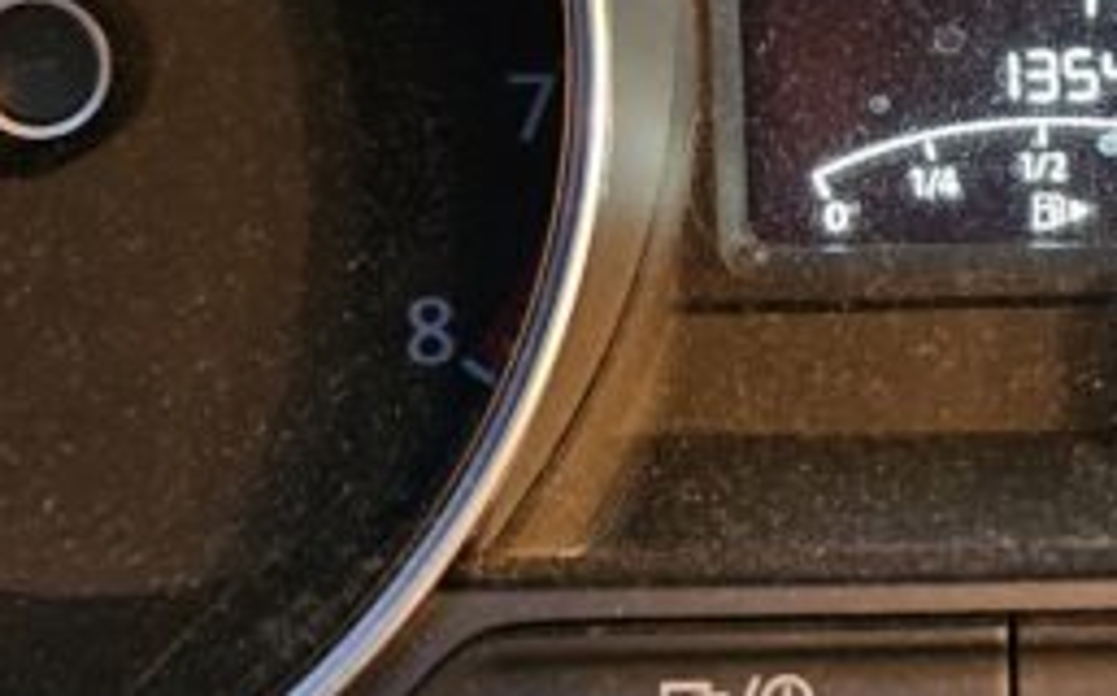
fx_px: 2311
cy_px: 170
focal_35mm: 76
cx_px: 1143
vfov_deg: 17.0
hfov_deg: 25.7
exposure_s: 1/16.7
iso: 1600
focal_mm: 5.4
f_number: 1.8
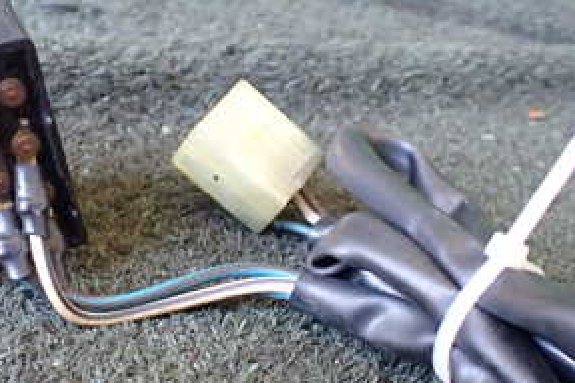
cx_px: 297
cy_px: 253
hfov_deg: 31.0
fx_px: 1038
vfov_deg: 20.9
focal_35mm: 65
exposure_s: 1/60
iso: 800
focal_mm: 5.4
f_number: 2.3
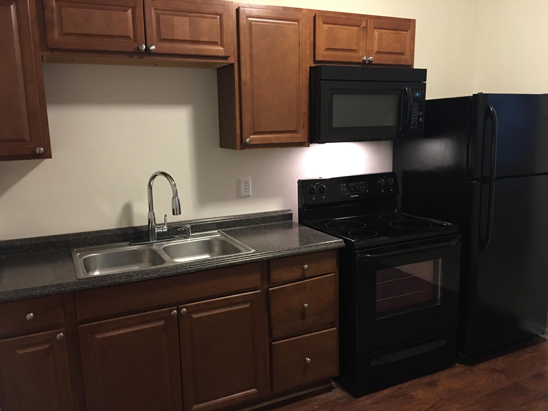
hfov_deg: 61.7
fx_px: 459
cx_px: 274
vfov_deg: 48.2
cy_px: 206
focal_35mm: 29
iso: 64
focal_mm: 4.15
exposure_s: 1/4
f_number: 2.2
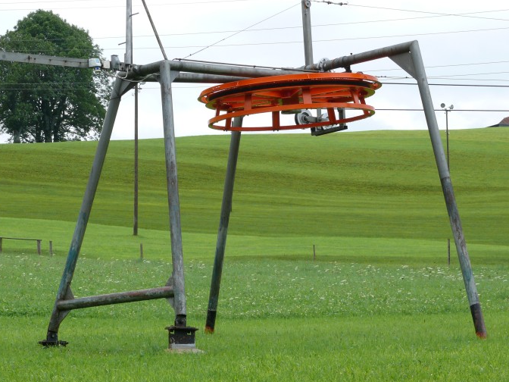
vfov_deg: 10.7
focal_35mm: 138
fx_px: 2029
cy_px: 176
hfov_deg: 14.3
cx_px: 292
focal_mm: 24.4
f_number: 5.6
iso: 100
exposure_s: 1/250
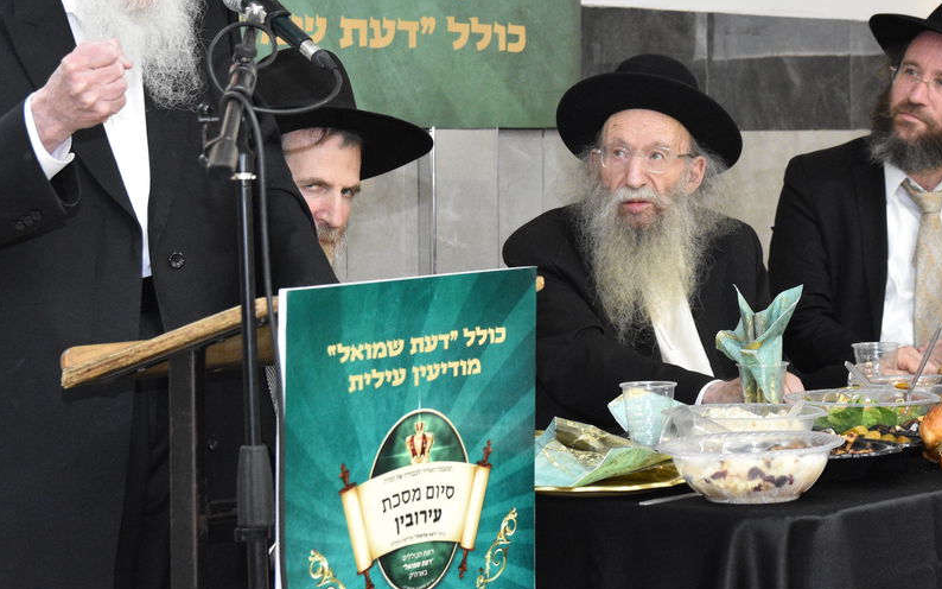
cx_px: 580
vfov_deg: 13.4
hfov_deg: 21.4
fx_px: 2490
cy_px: 96
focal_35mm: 97
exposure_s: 1/160
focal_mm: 36
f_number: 4.5
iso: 2500
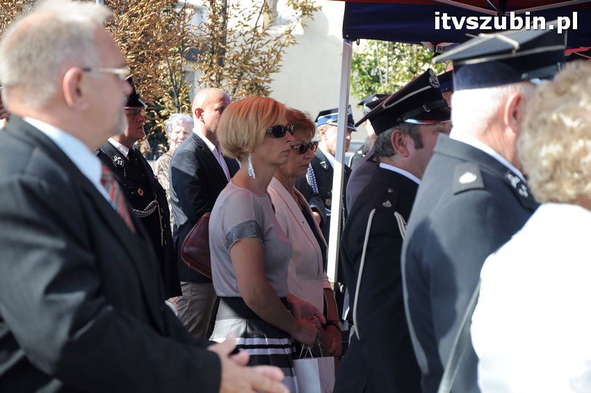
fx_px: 2214
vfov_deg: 10.1
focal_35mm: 135
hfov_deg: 15.2
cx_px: 296
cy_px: 196
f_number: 5.6
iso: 400
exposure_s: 1/400
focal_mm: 90
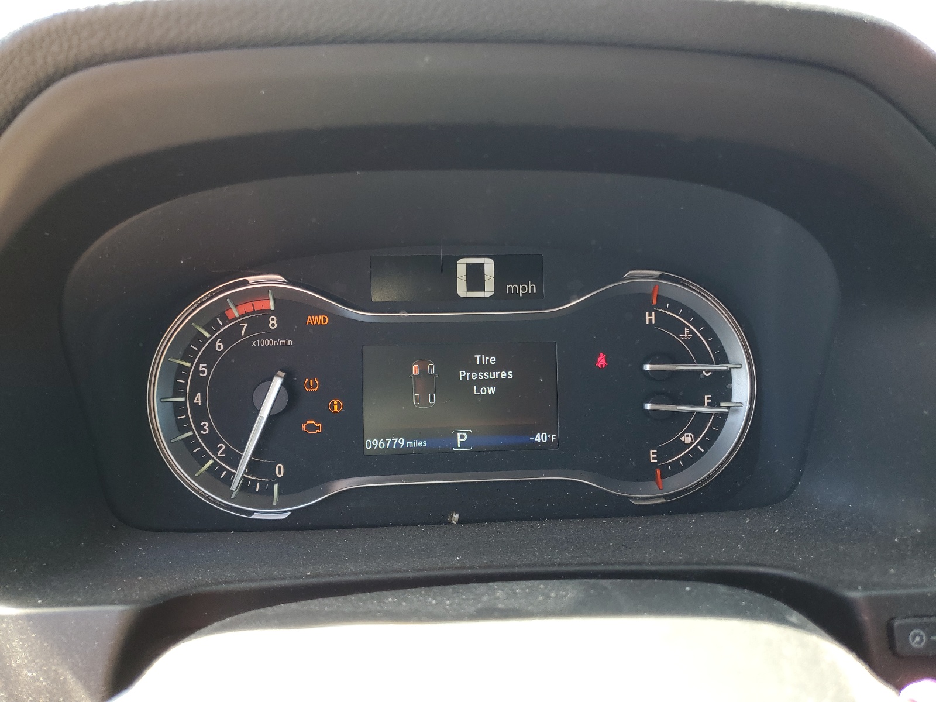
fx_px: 703
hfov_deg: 67.3
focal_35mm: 26
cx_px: 468
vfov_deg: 53.1
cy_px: 351
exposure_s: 1/120
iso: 52
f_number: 1.5
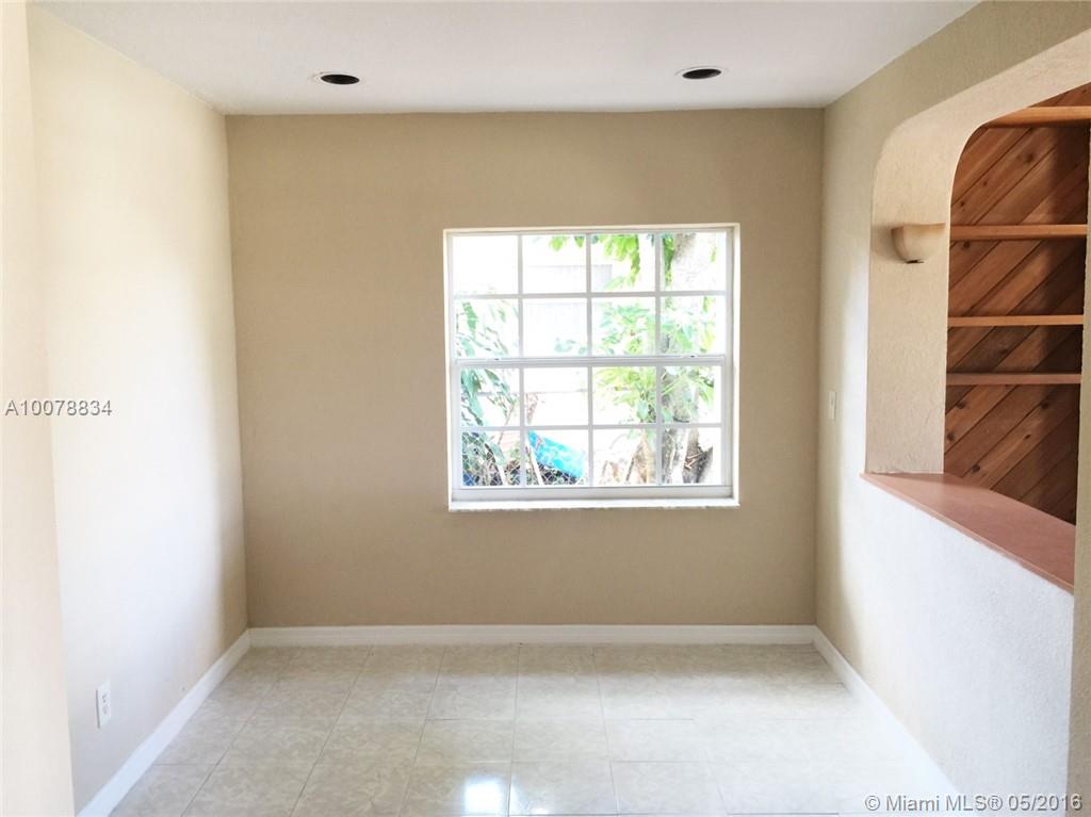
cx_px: 546
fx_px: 914
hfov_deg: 61.7
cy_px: 408
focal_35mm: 29
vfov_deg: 48.2
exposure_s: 1/15
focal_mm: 4.15
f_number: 2.2
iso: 40
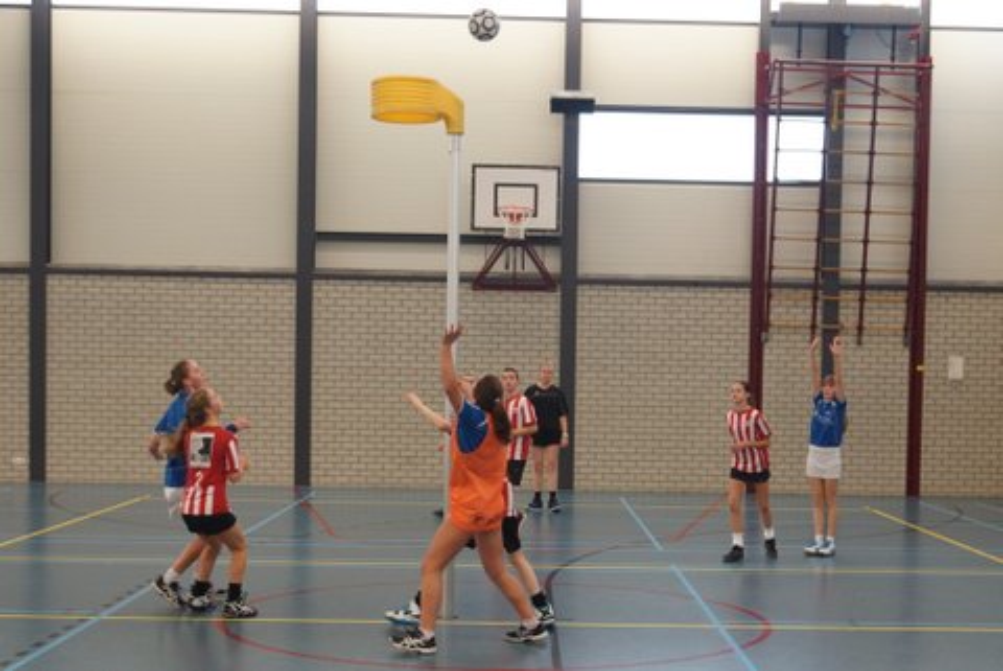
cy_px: 336
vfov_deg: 34.3
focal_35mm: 39
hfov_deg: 49.5
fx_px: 1088
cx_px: 502
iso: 800
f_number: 3.2
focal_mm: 26
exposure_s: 1/200
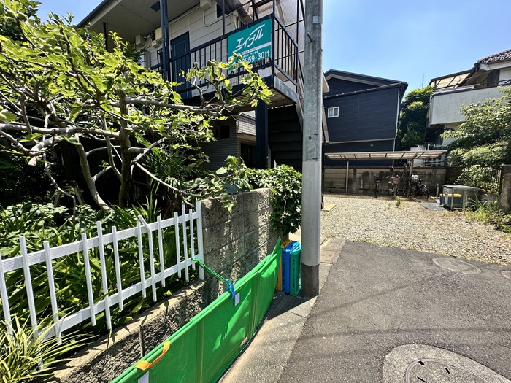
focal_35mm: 14
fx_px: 207
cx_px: 256
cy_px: 192
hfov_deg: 102.1
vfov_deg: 85.7
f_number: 2.2
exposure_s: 1/527
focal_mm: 2.22
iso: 40
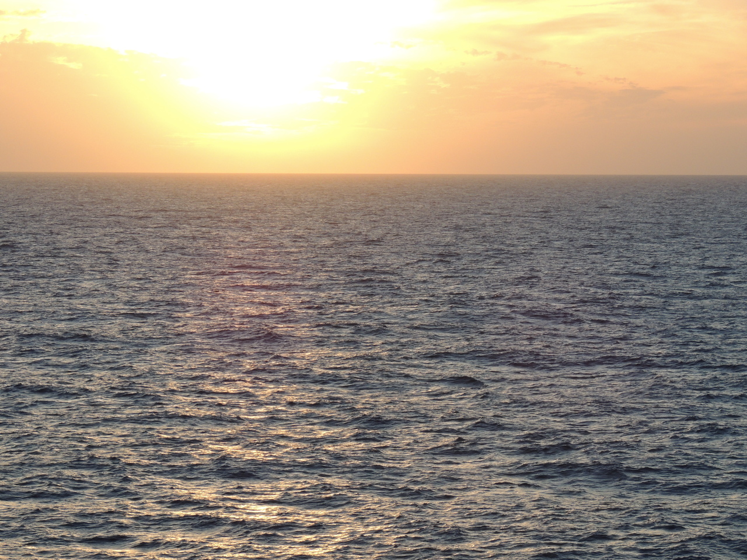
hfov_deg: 13.6
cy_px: 280
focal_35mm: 145
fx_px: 3129
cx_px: 374
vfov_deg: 10.2
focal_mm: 25.8
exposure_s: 1/500
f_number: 4.4
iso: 220
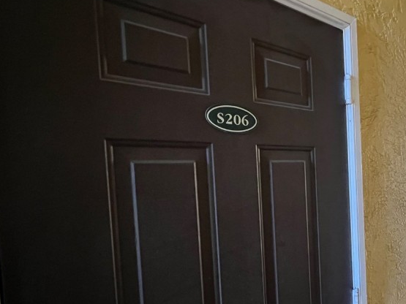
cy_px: 189
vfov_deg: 56.2
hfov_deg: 66.5
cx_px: 311
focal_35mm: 24
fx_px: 281
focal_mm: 1.57
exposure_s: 1/50
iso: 1000
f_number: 1.8
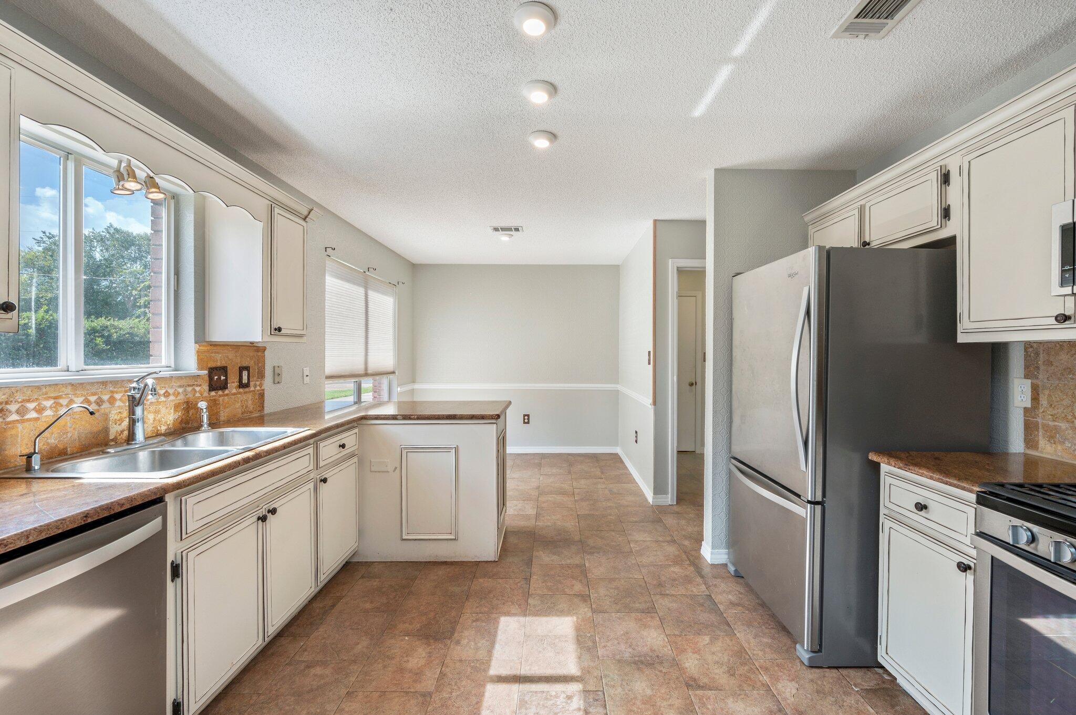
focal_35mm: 14
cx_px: 538
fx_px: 418
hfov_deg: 104.3
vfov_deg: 81.1
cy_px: 358
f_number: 9
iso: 200
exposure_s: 1/30
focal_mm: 14
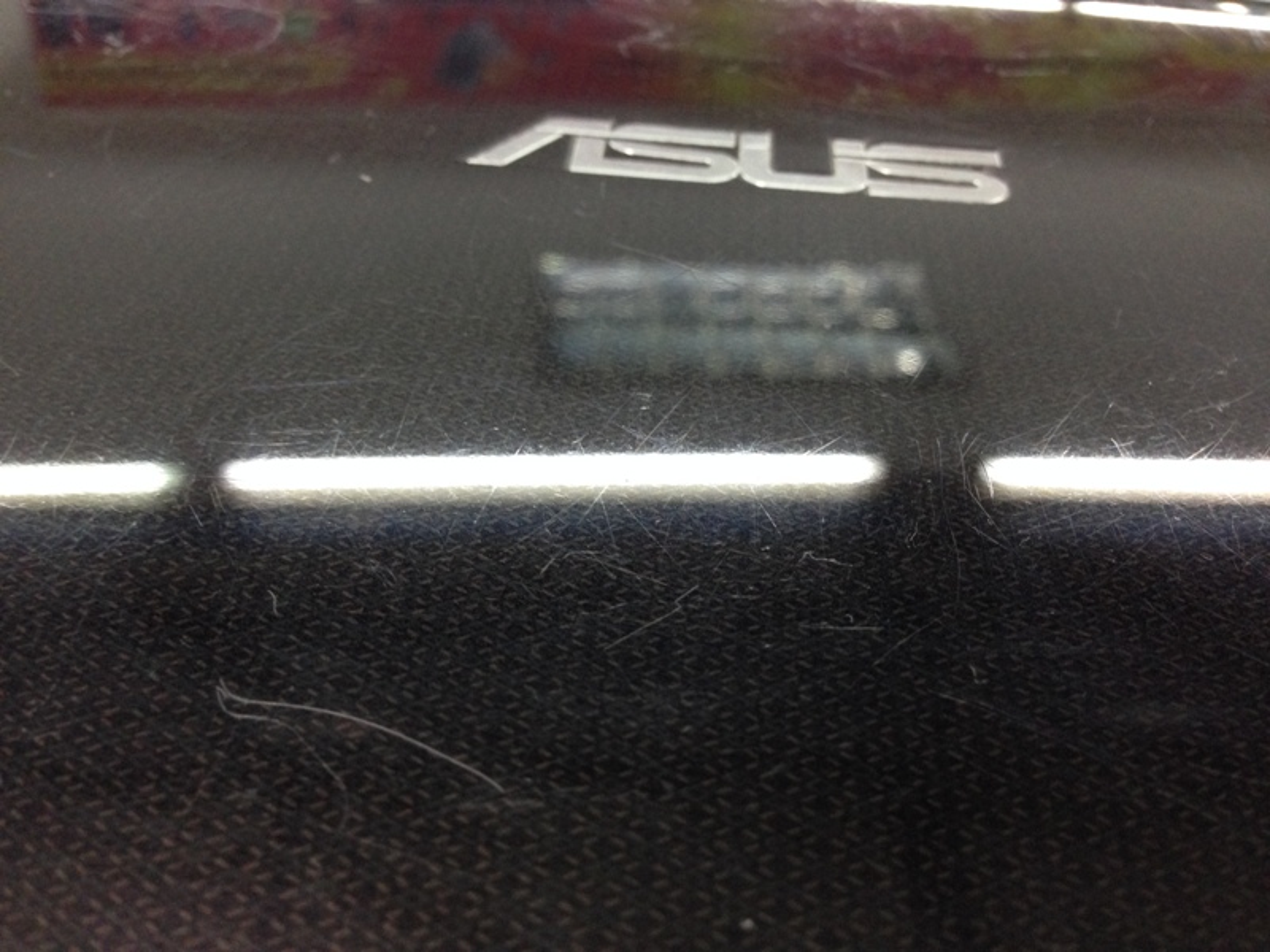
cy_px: 476
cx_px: 635
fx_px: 1211
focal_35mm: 33
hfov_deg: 55.4
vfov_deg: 42.9
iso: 200
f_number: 2.4
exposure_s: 1/20
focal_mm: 4.12
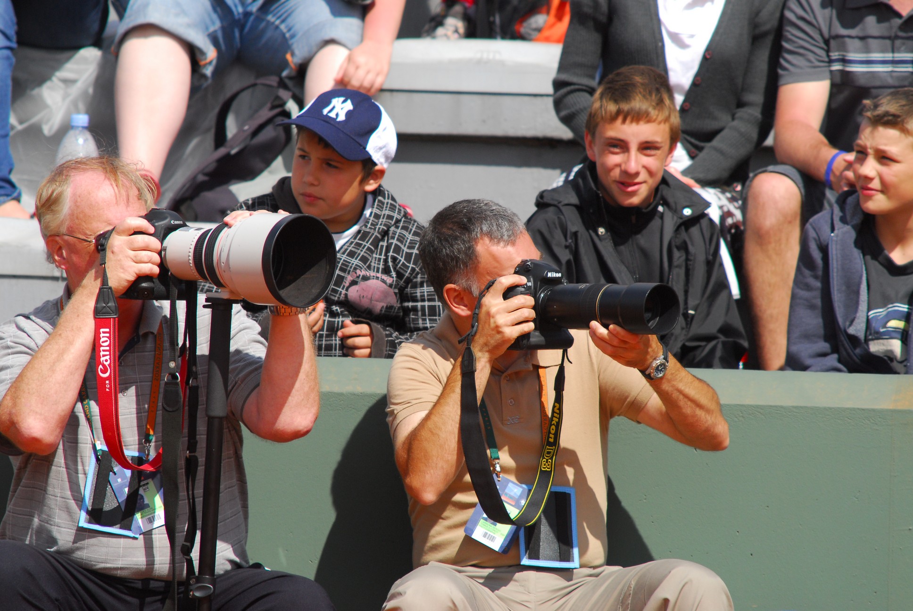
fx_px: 10664
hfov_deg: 4.9
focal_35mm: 420
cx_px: 456
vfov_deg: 3.3
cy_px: 306
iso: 320
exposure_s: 1/1250
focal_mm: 280
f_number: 5.6
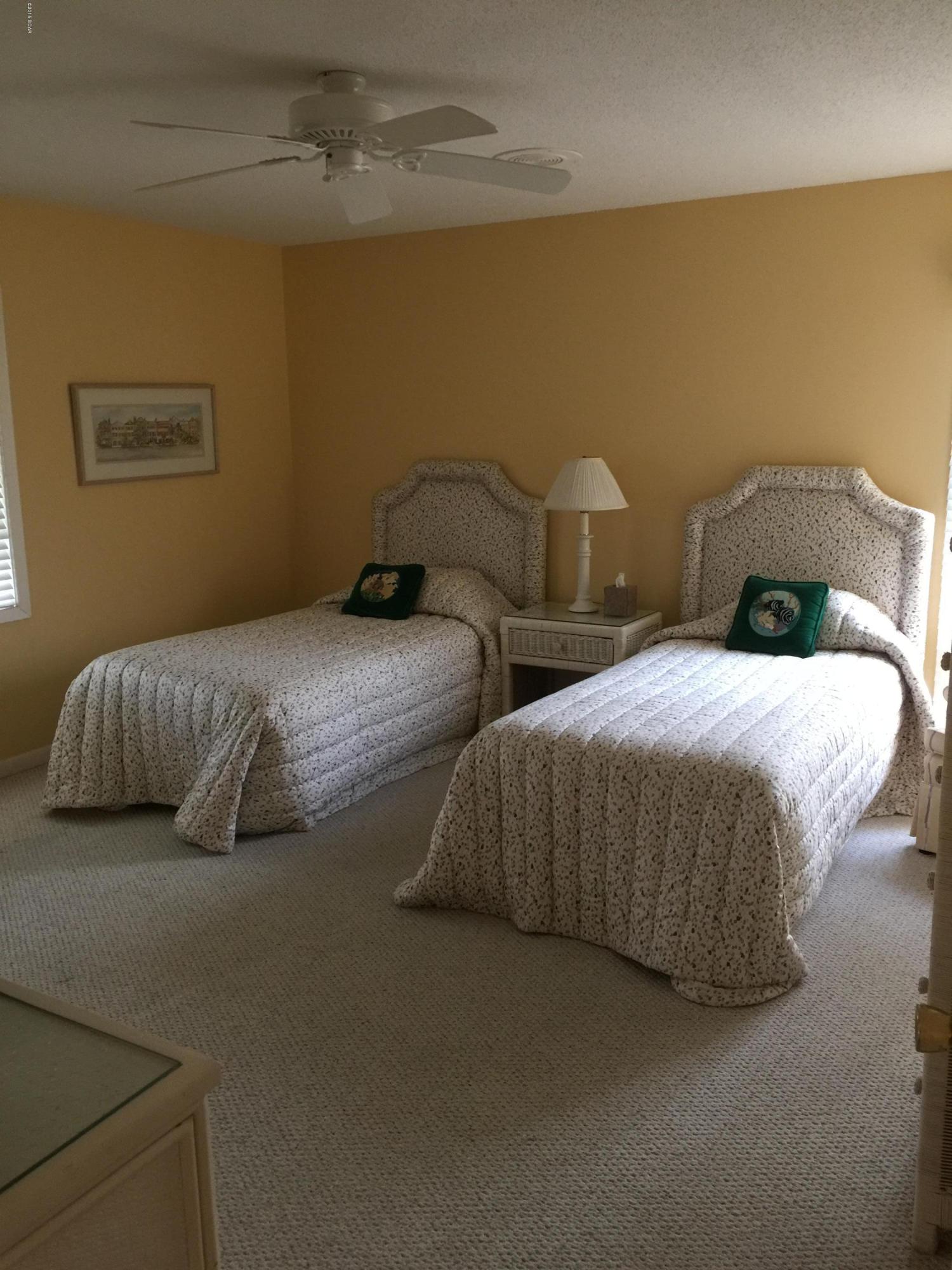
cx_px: 476
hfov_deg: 48.2
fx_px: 1063
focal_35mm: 29
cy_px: 635
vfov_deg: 61.7
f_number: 2.2
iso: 100
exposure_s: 1/15
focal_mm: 4.15
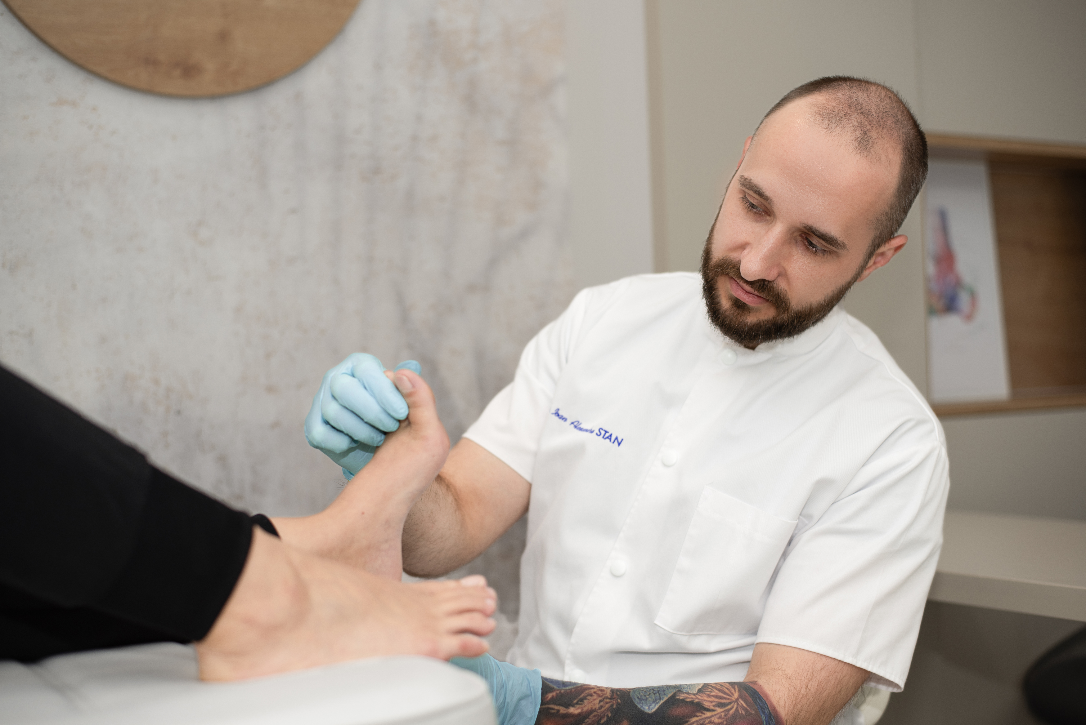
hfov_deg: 39.6
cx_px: 543
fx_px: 1509
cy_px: 362
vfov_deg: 27.0
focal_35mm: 50
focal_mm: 50
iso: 100
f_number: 2.8
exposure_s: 1/200
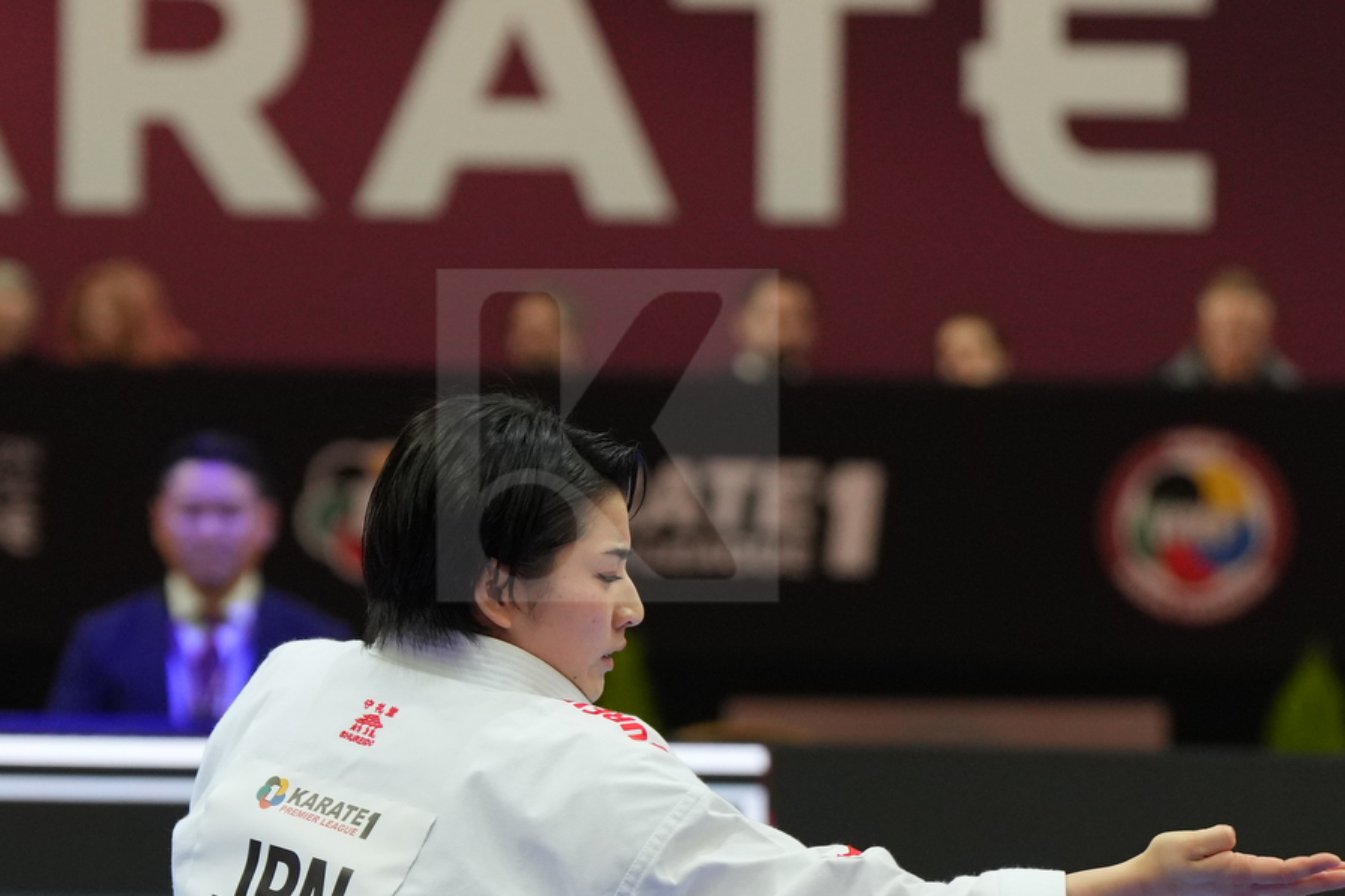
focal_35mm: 293
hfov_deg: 7.0
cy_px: 1085
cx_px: 608
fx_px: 10944
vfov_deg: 4.7
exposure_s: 1/1000
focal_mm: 105
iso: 1250
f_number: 2.8
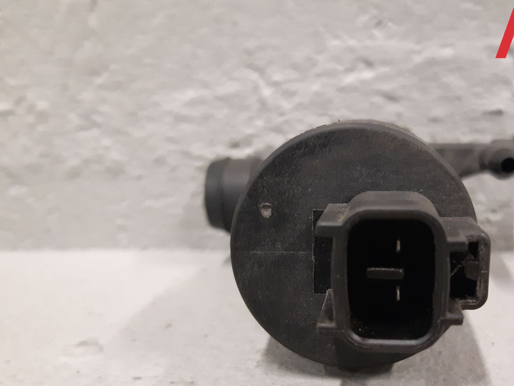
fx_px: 549
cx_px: 349
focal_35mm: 37
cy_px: 273
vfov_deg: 38.0
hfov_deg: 49.1
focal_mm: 3.93
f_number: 1.7
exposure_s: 1/50
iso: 320
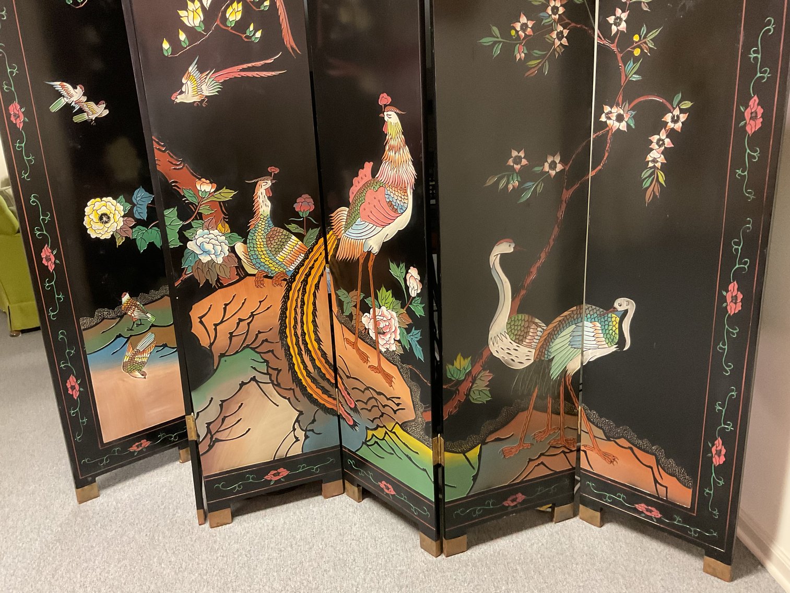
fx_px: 662
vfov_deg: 48.2
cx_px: 395
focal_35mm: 29
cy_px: 296
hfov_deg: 61.7
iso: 320
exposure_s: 1/30
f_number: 1.8
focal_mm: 3
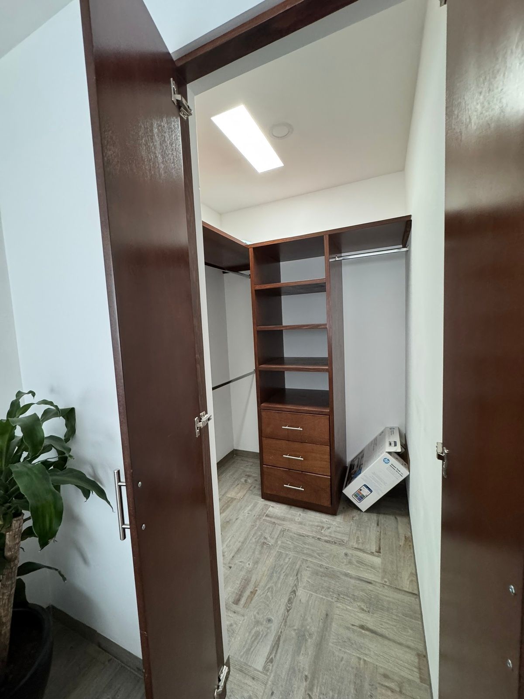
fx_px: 283
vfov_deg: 102.1
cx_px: 262
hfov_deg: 85.7
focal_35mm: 14
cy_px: 350
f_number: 2.2
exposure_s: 1/60
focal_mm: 2.22
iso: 400
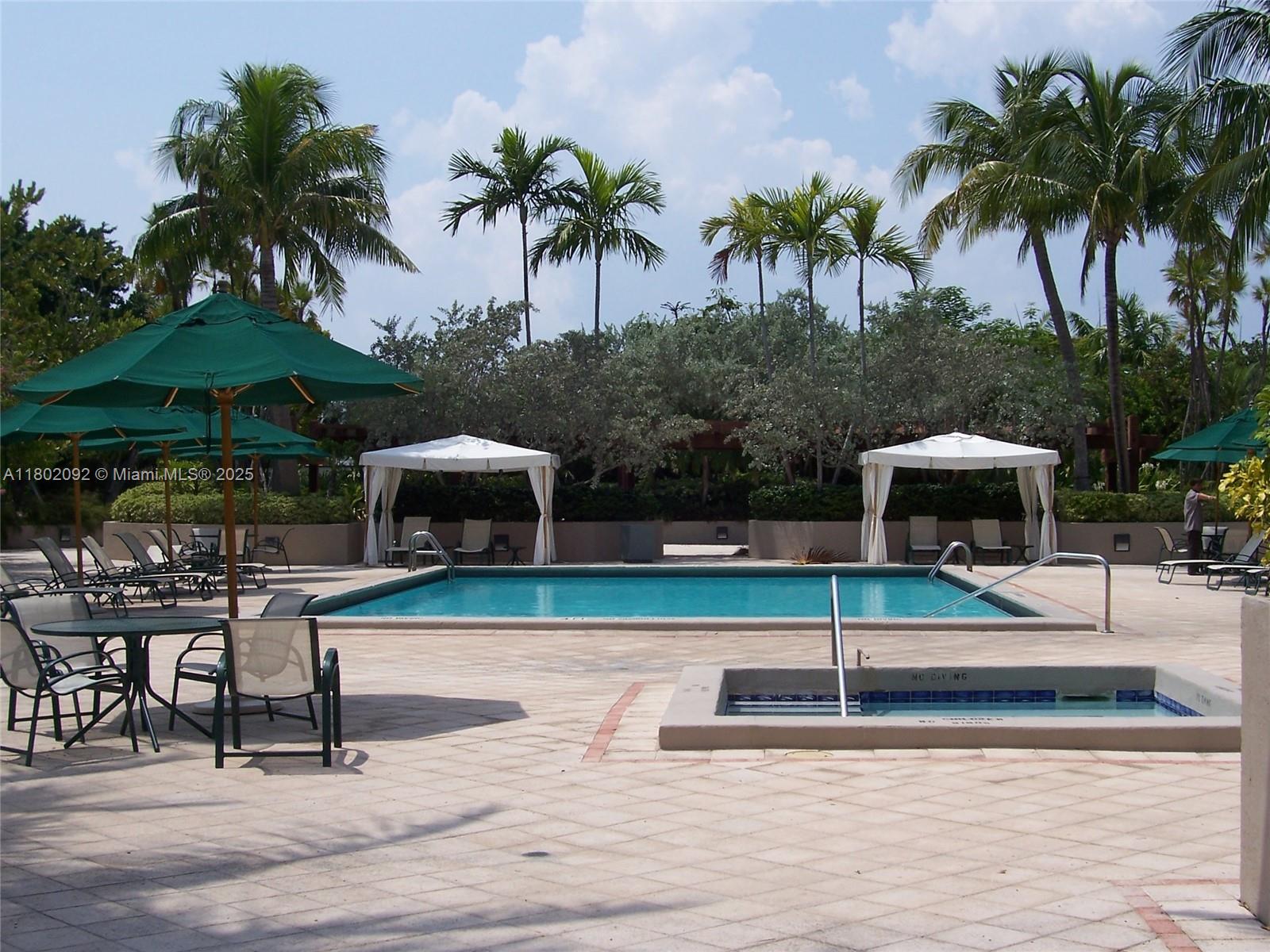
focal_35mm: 53
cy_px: 476
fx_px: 1944
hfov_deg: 36.2
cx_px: 635
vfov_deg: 27.5
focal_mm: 8.6
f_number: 6.7
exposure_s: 1/500
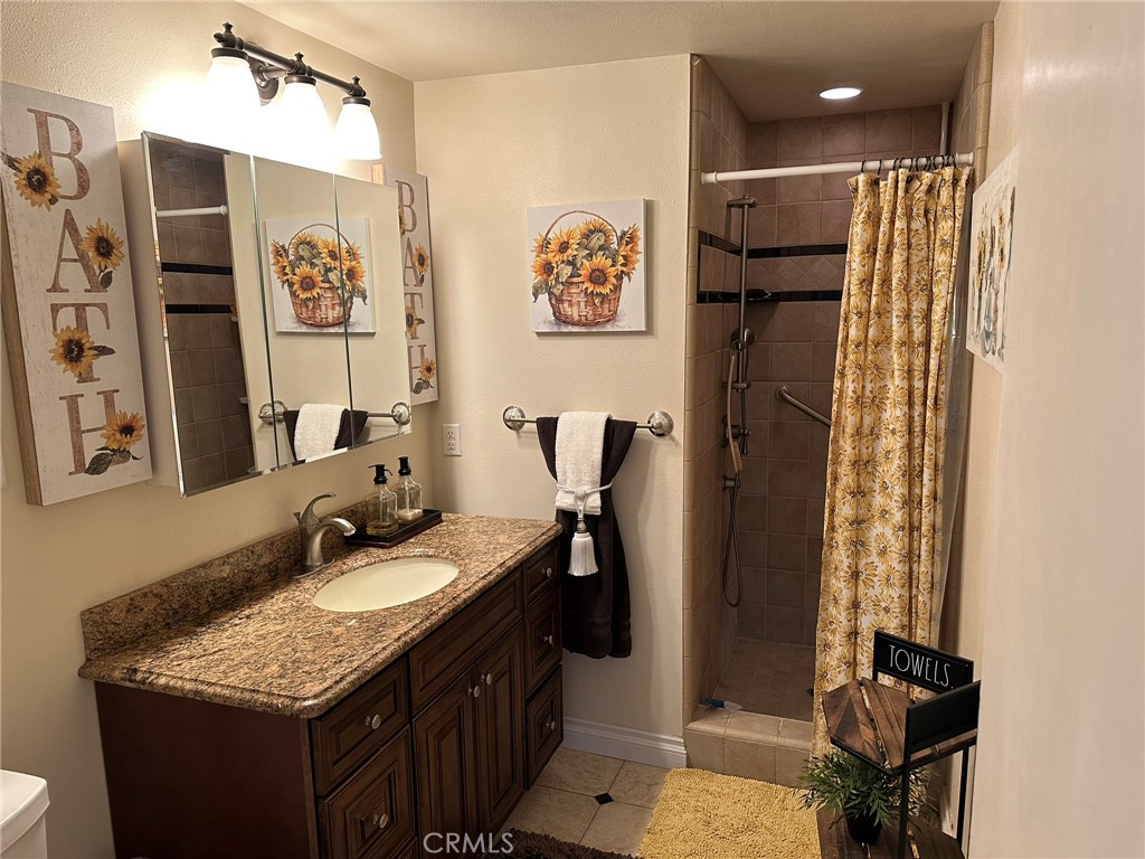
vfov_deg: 56.8
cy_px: 430
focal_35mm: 24
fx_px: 794
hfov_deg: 71.6
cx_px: 572
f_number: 1.78
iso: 200
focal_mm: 6.86
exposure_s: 1/120
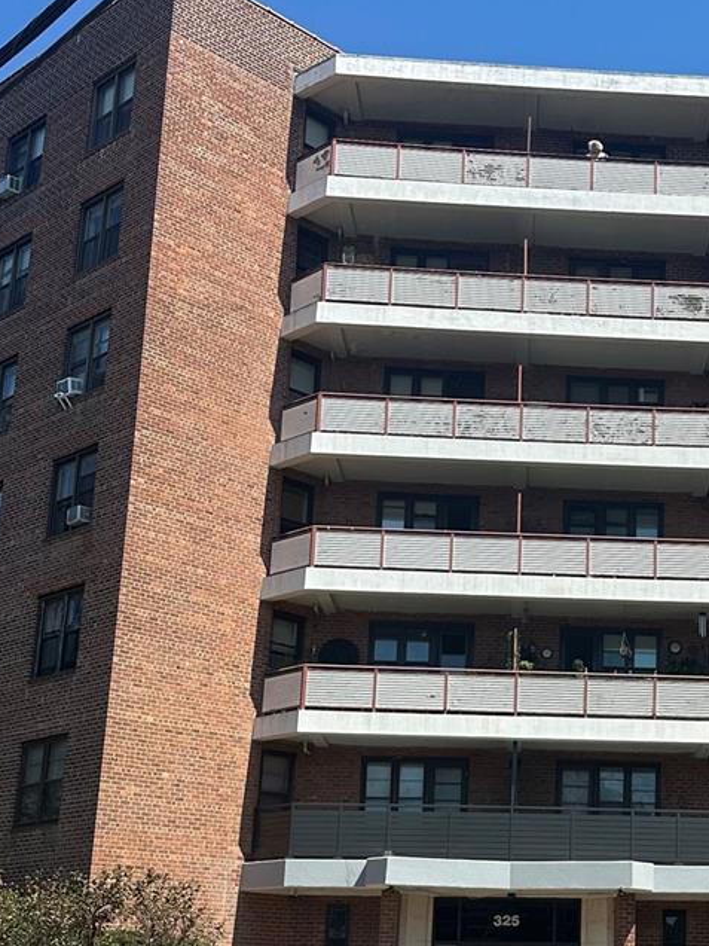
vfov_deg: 33.0
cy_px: 613
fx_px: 1584
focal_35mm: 58
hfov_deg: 24.6
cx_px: 618
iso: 80
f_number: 1.78
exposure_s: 1/4016
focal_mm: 6.86
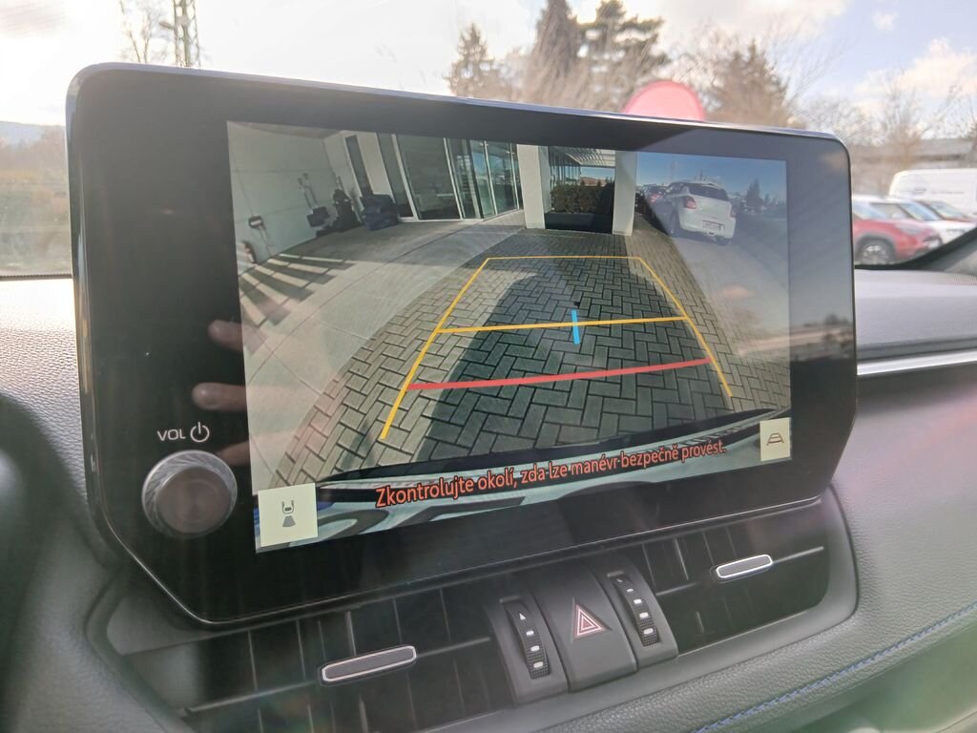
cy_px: 366
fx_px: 734
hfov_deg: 67.3
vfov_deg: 53.1
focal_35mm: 26
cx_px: 488
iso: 40
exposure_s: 1/50
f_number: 1.8
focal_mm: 3.98
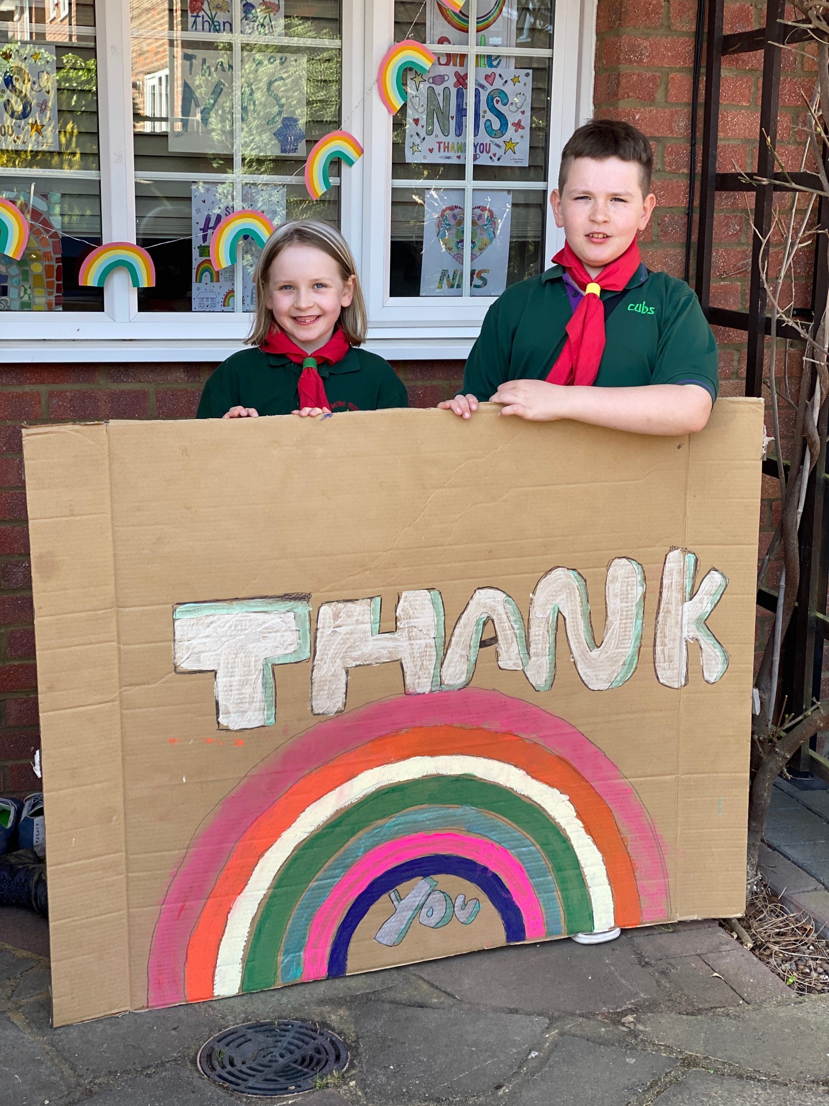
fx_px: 1660
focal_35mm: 52
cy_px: 553
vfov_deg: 36.8
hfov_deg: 28.0
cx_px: 414
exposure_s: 1/122
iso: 20
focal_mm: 6
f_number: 2
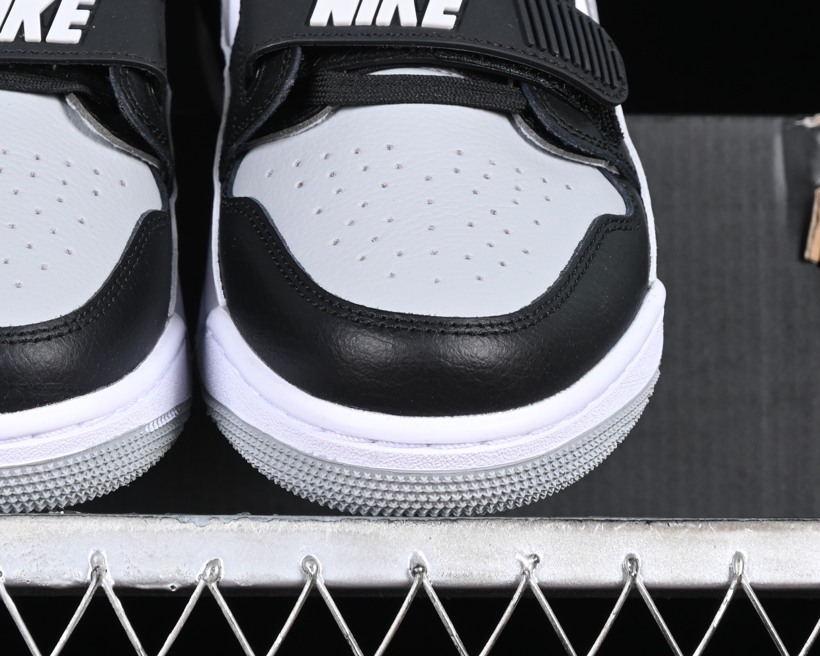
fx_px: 3834
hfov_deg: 12.2
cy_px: 145
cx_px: 209
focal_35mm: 158
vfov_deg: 9.8
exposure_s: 1/80
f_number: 6.3
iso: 160
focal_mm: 50
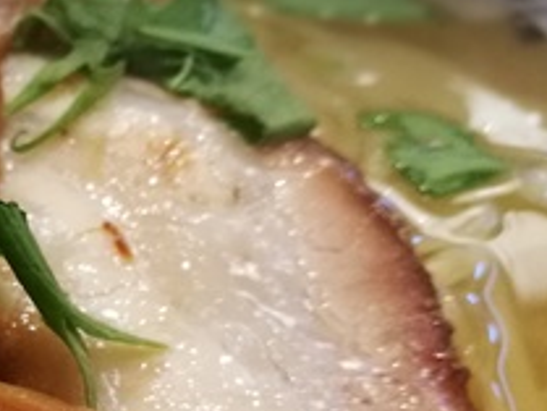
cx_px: -217
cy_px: 466
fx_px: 1470
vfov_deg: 15.4
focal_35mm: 93
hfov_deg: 19.1
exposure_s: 1/20
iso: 500
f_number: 4
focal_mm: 4.5
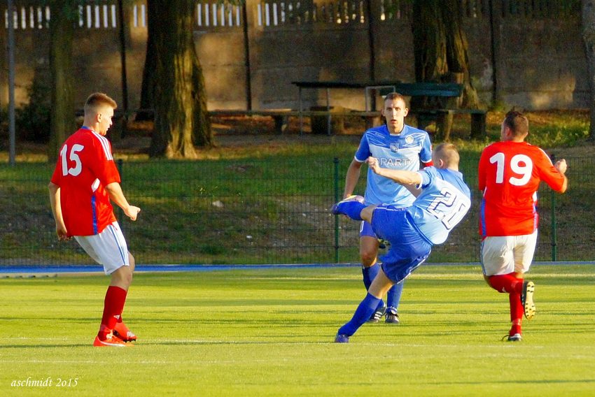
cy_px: 198
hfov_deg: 6.9
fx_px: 4962
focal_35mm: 300
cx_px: 298
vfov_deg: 4.6
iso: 1600
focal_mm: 200
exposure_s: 1/2500
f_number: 5.6
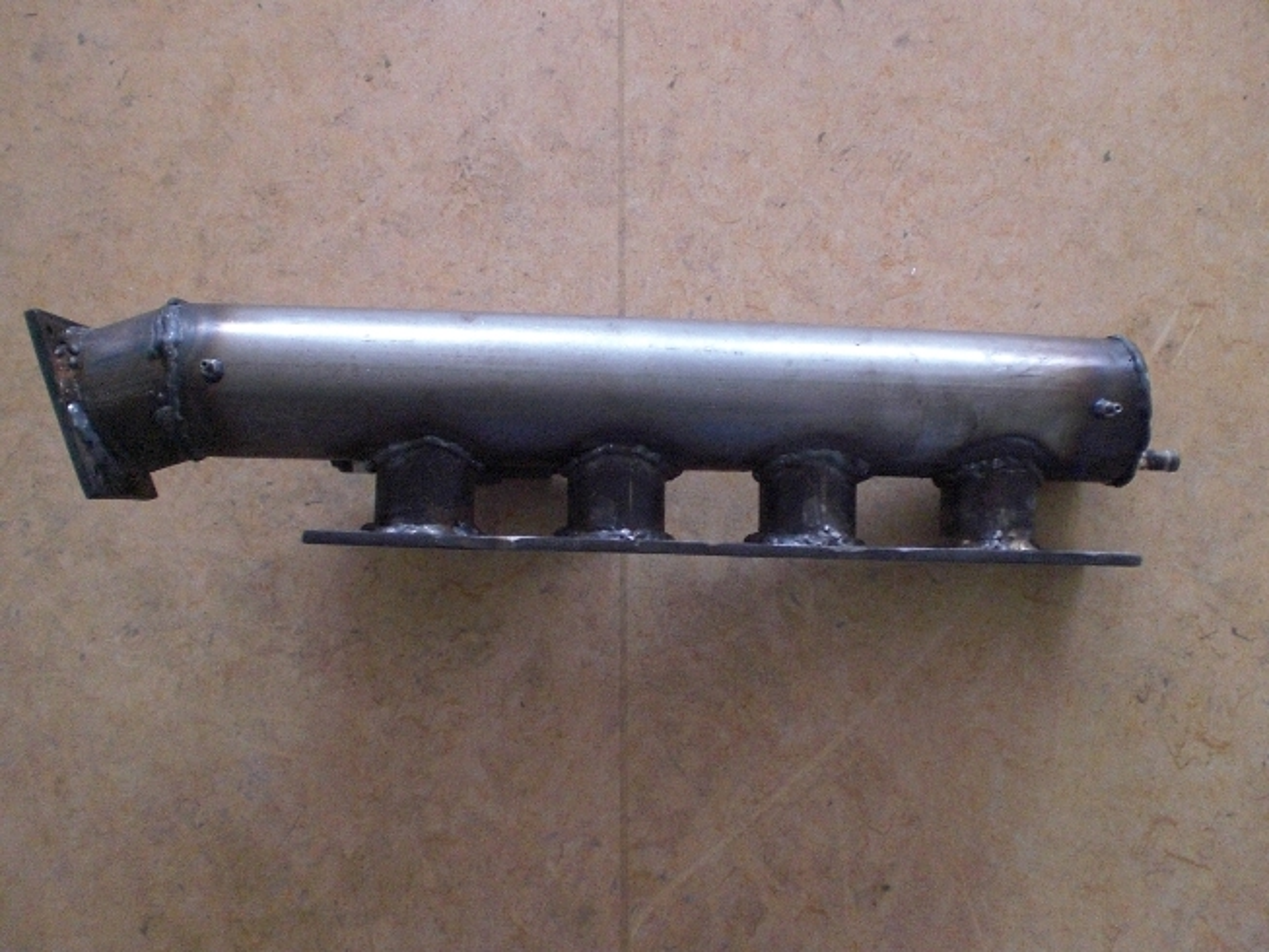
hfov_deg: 51.3
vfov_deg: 39.7
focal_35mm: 36
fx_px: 1320
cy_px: 476
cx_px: 634
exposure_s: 1/50
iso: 400
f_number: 3.1
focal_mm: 6.3
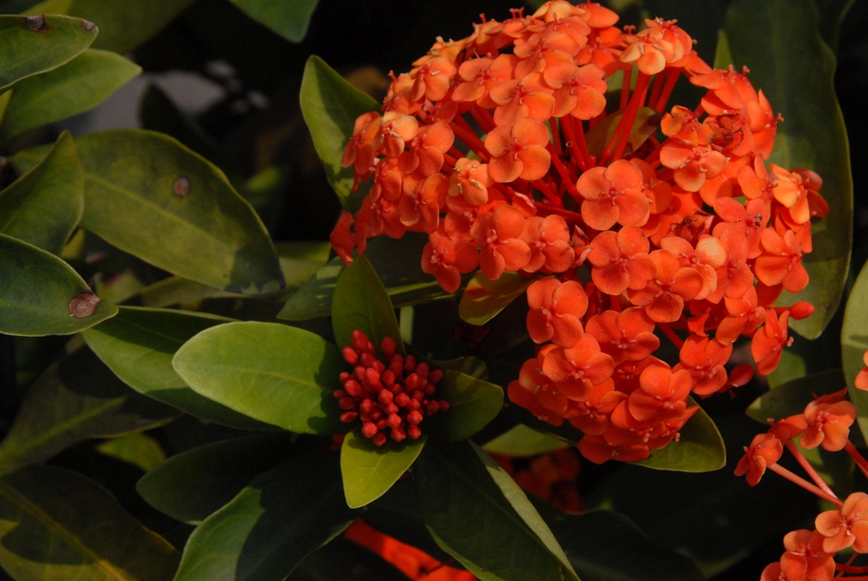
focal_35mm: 131
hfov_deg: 15.6
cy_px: 258
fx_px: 3161
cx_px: 459
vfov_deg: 10.5
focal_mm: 78
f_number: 11
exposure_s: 1/500
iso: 400
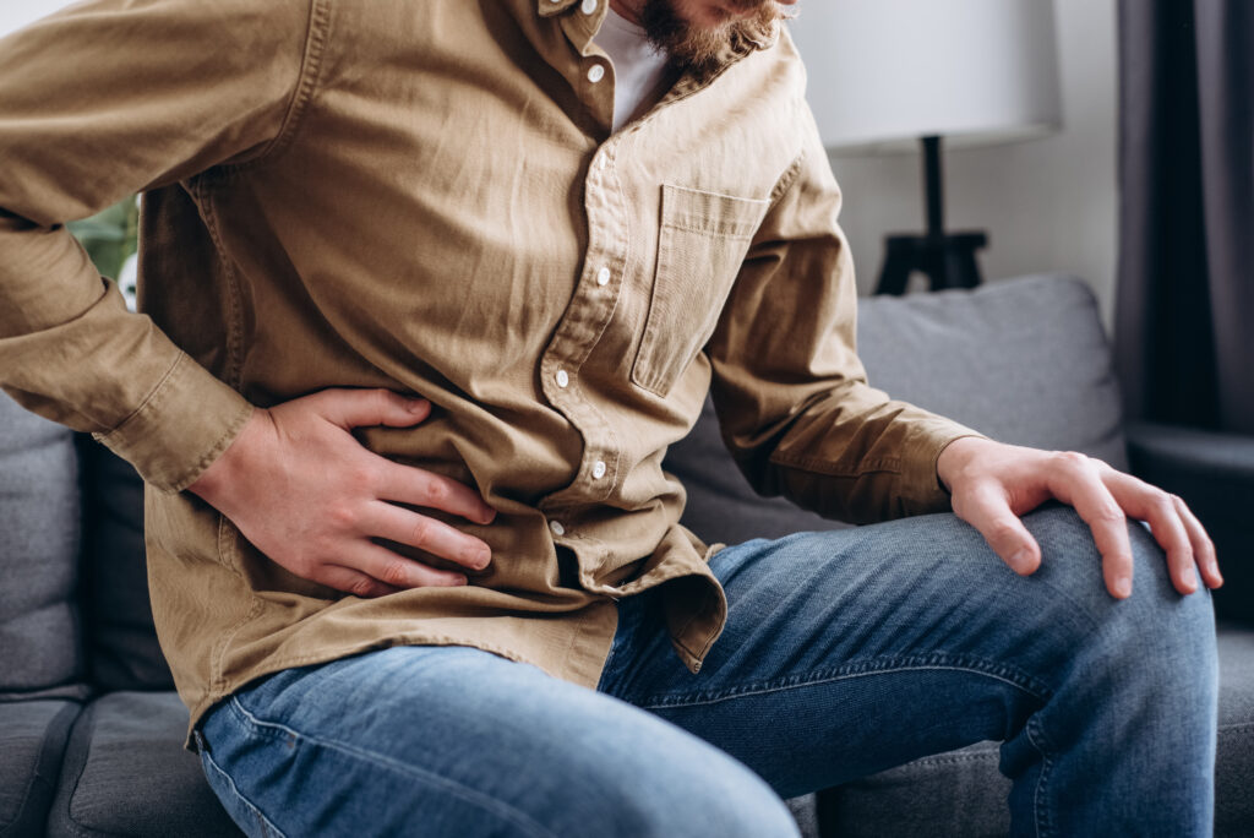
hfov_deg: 39.6
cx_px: 627
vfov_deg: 27.0
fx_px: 1743
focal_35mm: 50
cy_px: 419
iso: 200
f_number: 3.2
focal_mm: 50
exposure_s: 1/160
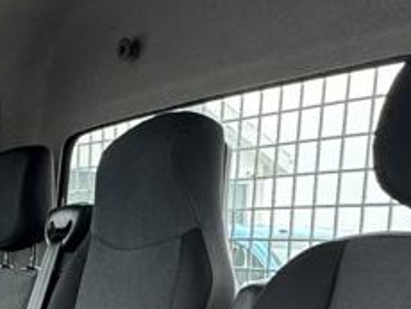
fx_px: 986
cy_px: 407
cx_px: -8
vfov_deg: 16.8
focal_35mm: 83
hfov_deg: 22.5
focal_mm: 2.22
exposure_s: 1/99
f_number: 2.2
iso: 50
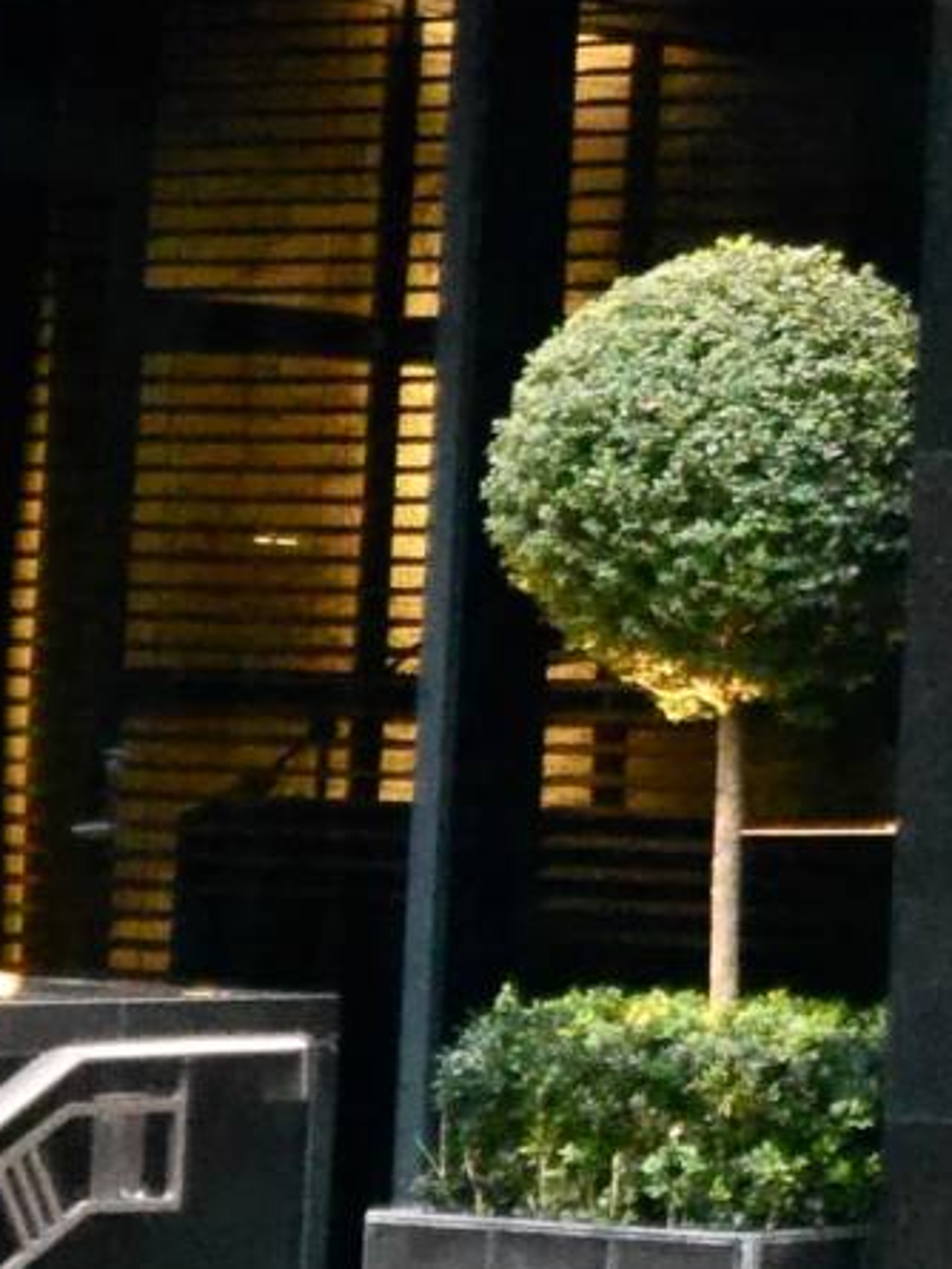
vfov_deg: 9.5
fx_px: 7587
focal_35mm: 207
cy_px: -60
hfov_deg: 6.8
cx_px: 2283
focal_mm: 18
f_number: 4
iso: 3200
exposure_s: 1/60
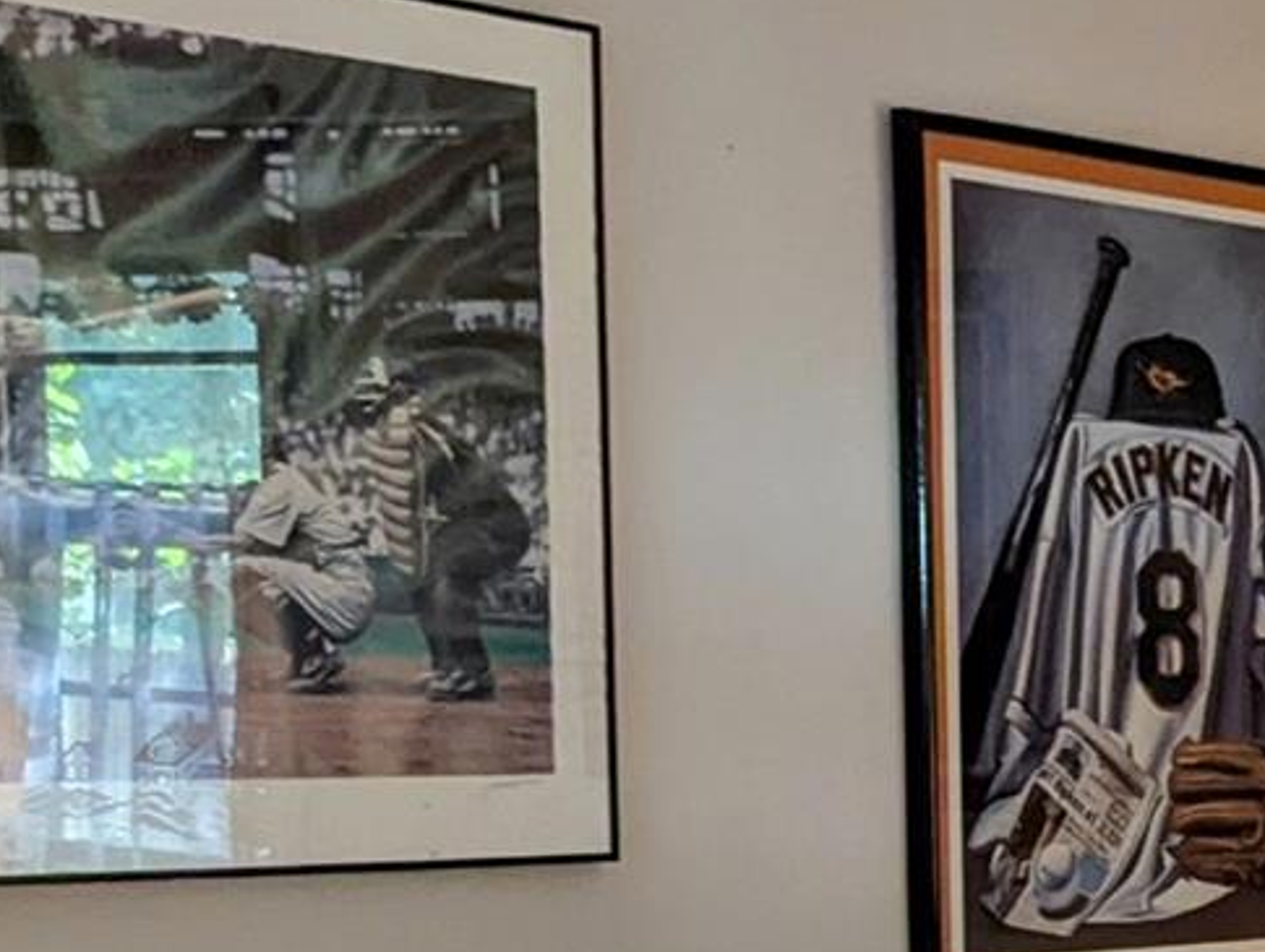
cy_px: 1025
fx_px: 3695
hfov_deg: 16.7
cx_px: 2147
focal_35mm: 101
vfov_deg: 14.4
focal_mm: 6.81
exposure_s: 1/24
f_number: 1.85
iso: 97
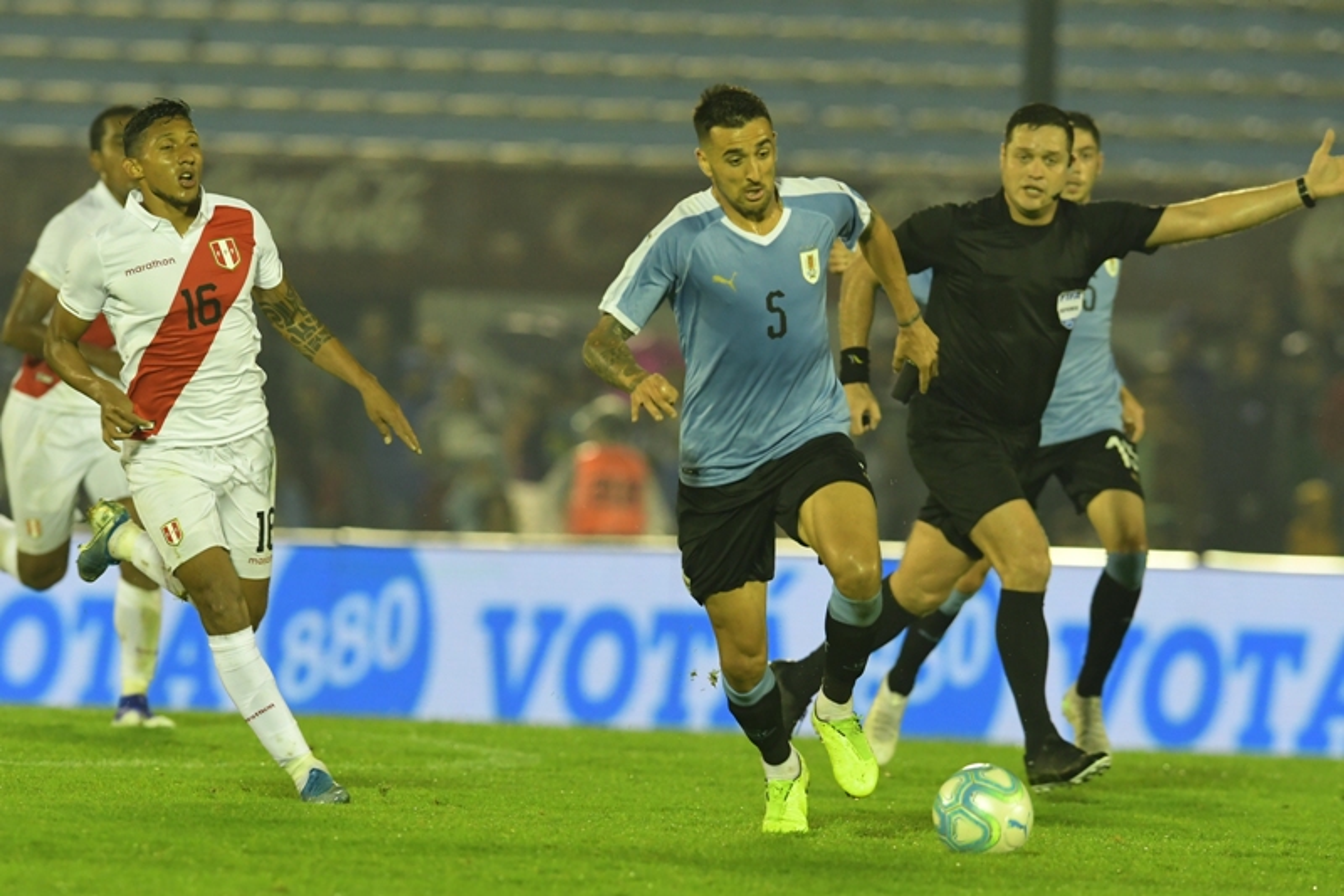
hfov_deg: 3.4
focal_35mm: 600
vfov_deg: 2.3
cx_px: 672
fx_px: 22394
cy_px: 448
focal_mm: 400
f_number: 4.5
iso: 3200
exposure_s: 1/640
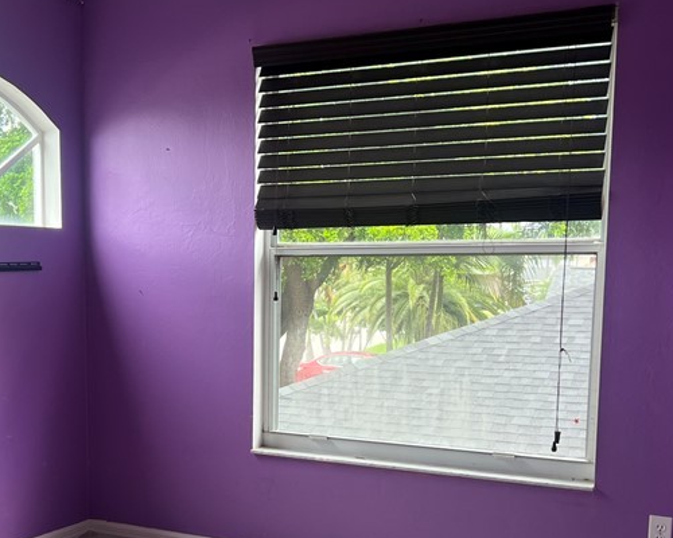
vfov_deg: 28.8
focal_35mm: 52
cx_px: 192
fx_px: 1036
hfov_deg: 35.4
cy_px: 393
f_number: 1.5
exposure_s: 1/121
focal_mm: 5.7
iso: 80
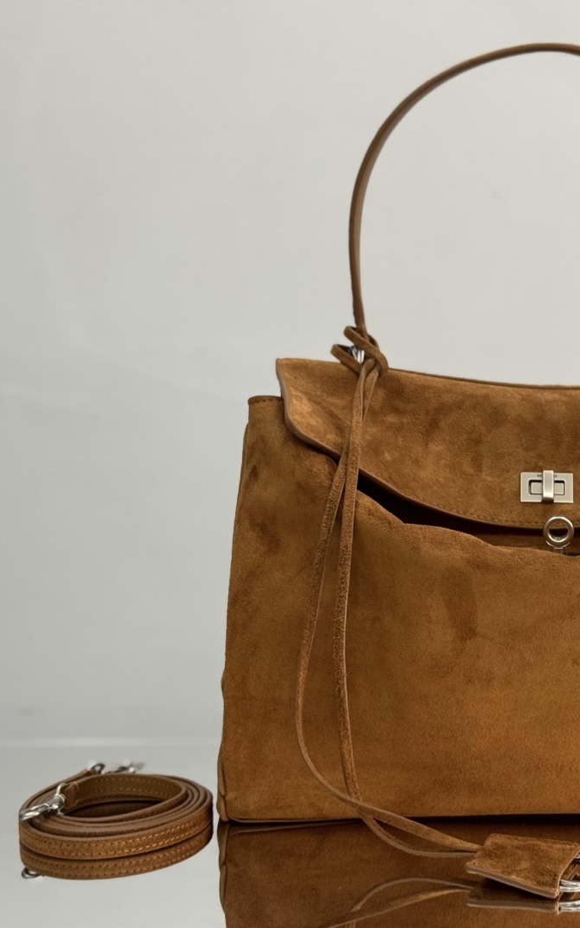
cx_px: 518
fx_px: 1720
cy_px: 464
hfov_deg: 18.8
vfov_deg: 30.2
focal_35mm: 68
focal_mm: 6.76
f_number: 1.78
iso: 100
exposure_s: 1/60
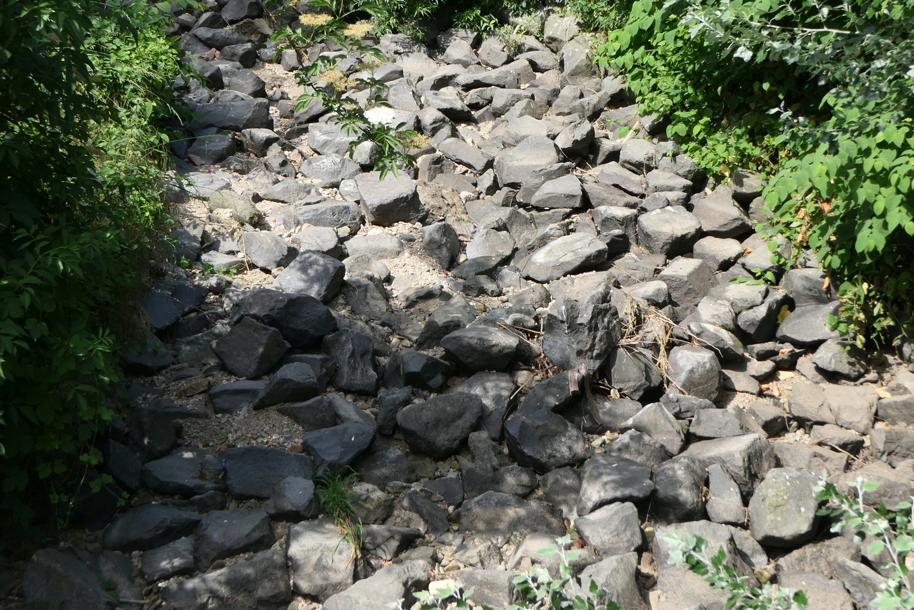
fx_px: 1473
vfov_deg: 23.2
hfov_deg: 34.5
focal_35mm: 58
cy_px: 181
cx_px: 474
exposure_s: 1/50
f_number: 6.3
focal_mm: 14.9
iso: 125
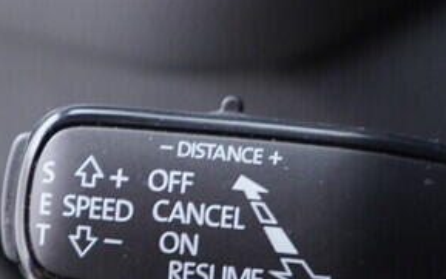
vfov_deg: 10.1
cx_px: 191
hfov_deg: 16.1
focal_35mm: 130
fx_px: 1581
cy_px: 176
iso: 400
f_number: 2.8
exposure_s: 1/40
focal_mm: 24
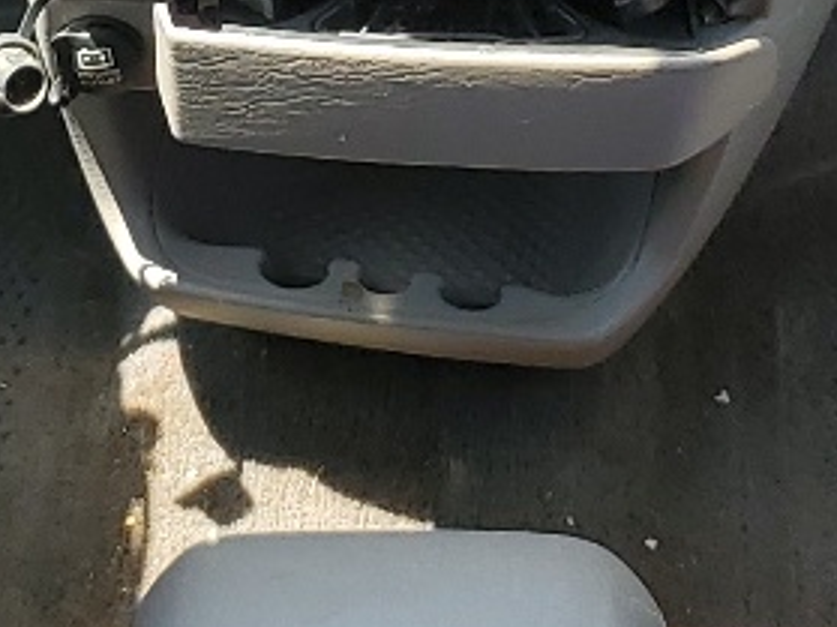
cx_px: 246
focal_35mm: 149
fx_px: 3601
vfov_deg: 9.9
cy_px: 90
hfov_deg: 13.2
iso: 50
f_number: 1.5
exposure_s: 1/370
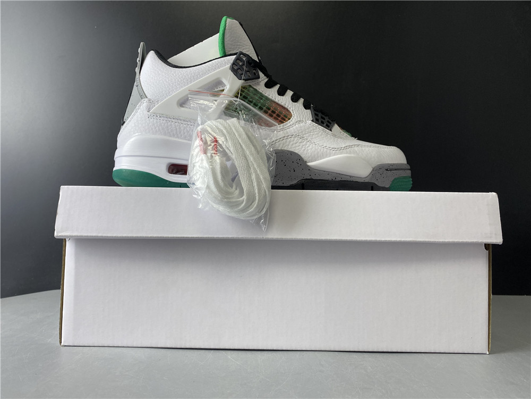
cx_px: 266
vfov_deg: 53.1
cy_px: 200
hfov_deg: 67.3
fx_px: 399
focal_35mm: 26
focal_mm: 4.25
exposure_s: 1/100
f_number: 1.8
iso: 64
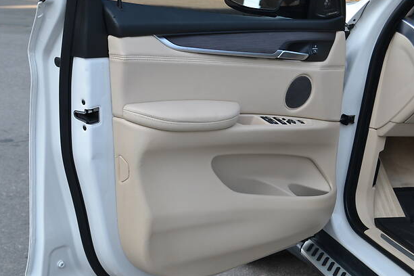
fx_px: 586
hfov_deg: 38.9
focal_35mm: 51
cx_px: 210
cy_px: 128
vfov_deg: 26.5
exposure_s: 1/125
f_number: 5.6
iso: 250
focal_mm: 26
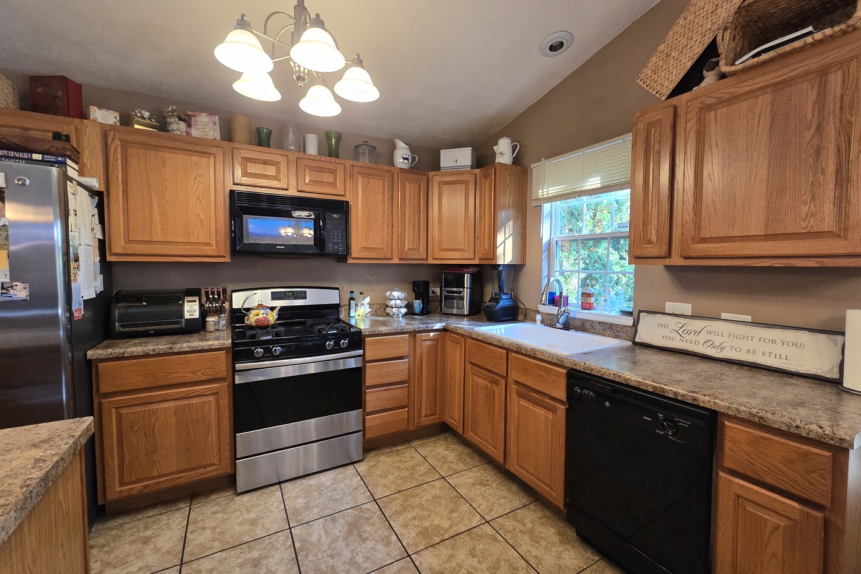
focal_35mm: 14
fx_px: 335
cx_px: 436
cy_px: 287
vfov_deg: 81.2
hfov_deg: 104.3
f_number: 2.2
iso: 250
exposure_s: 1/60
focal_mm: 2.2
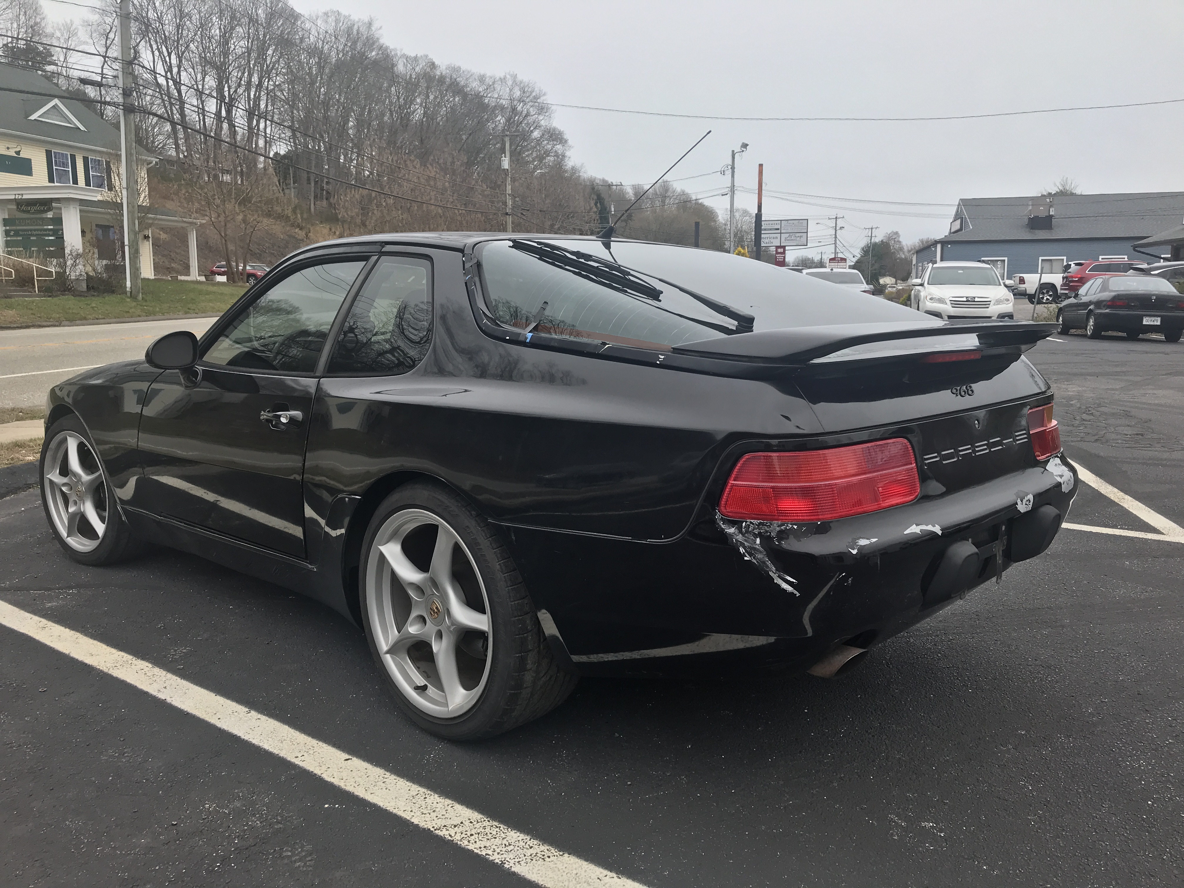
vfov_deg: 49.7
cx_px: 592
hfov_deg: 63.4
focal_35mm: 28
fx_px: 958
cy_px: 444
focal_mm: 3.99
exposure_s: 1/674
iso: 20
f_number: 1.8
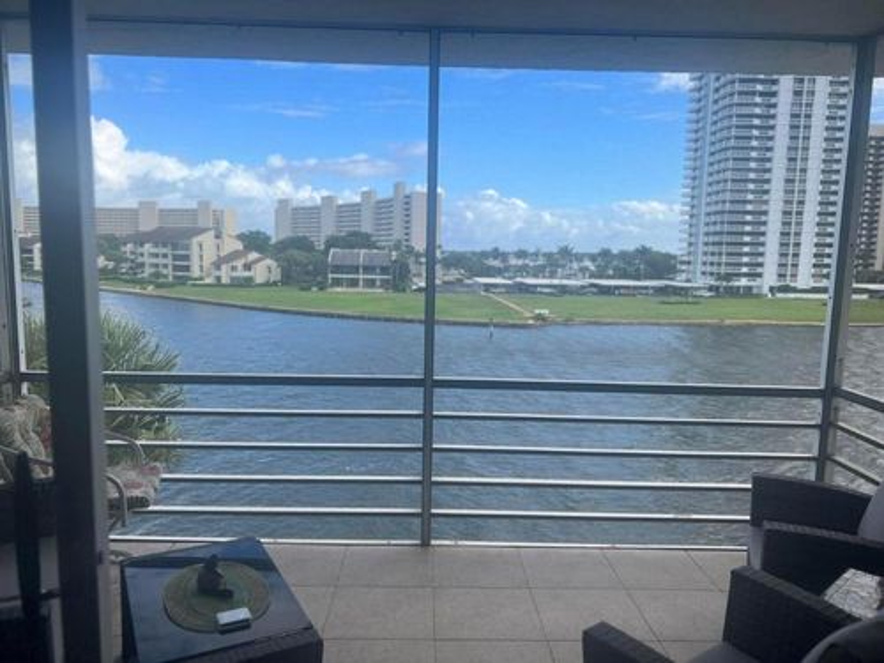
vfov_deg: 53.1
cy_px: 332
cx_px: 442
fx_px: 664
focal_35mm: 26
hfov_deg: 67.3
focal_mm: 5.7
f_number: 1.5
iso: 50
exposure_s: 1/1531
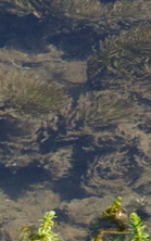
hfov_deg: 1.5
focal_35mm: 844
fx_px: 5552
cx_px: 691
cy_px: 434
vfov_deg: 2.5
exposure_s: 1/250
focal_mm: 85
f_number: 8
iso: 200
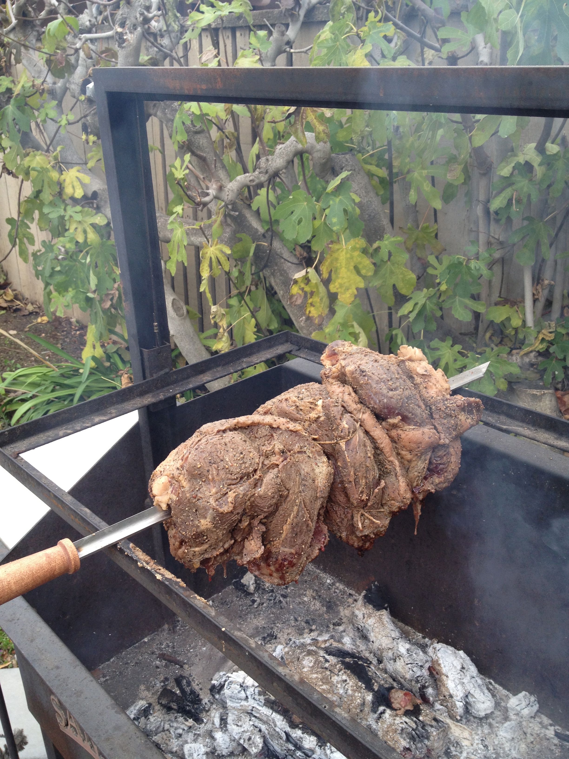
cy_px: 380
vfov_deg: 52.6
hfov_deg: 40.7
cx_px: 284
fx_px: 767
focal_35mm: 35
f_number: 2.4
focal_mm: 4.28
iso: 50
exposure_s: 1/120
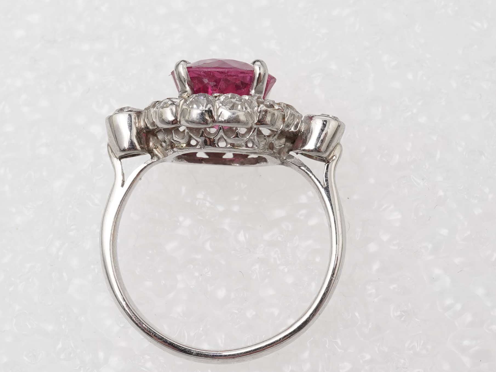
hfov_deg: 20.9
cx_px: 246
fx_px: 1347
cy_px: 213
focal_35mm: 94
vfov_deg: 15.7
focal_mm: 30
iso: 500
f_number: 22
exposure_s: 1/125
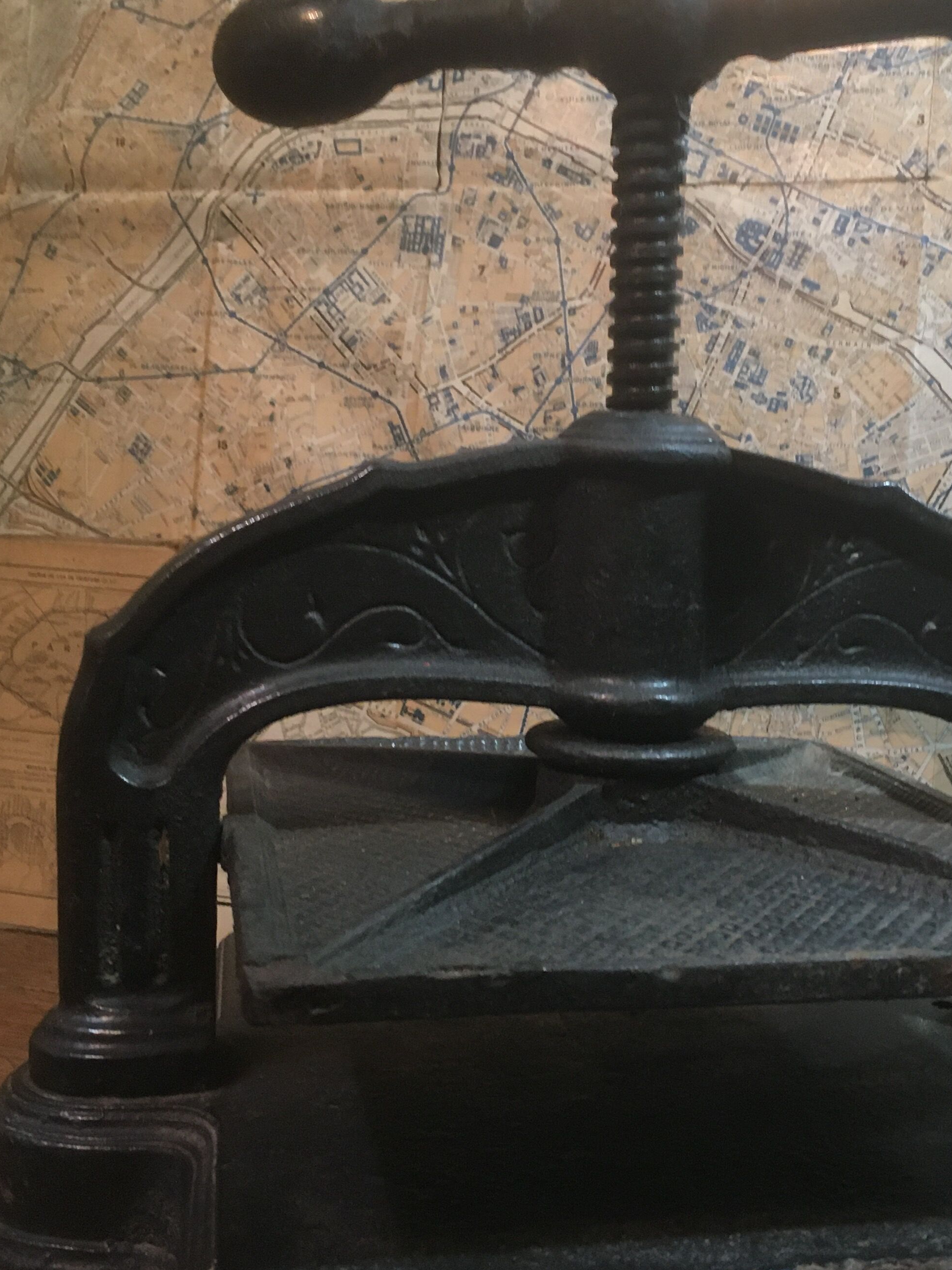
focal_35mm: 45
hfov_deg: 32.0
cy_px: 664
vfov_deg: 42.1
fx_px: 1650
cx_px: 627
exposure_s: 1/20
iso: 200
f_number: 2.2
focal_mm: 4.15
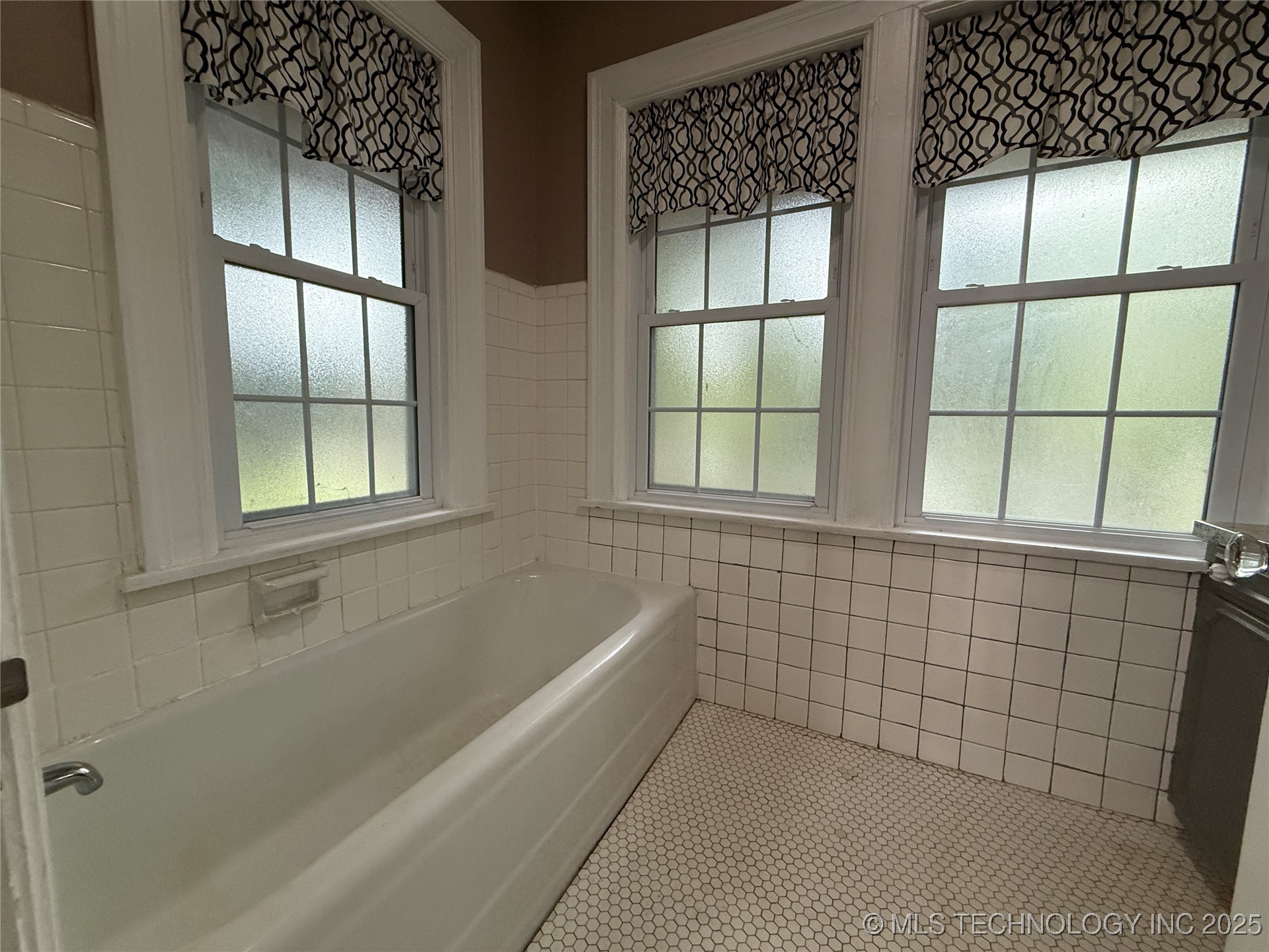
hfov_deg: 102.1
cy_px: 476
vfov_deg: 85.7
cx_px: 634
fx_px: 513
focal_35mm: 14
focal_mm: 2.22
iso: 500
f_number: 2.2
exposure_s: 1/120
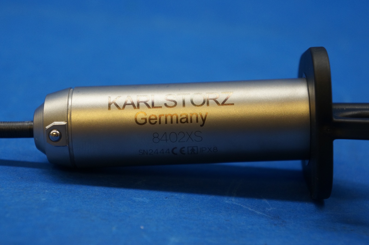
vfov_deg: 16.8
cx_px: 184
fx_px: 829
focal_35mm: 81
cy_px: 122
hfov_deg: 25.1
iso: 640
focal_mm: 54
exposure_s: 1/160
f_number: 5.6
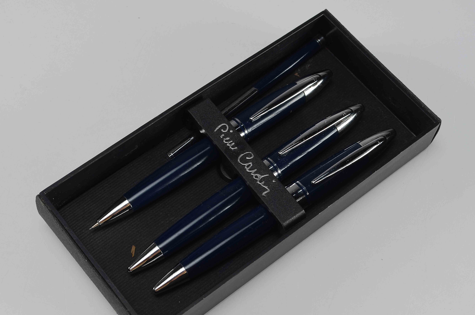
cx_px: 238
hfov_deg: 29.9
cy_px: 158
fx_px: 889
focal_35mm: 68
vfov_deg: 20.1
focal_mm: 45
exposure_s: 1/80
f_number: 13
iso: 100
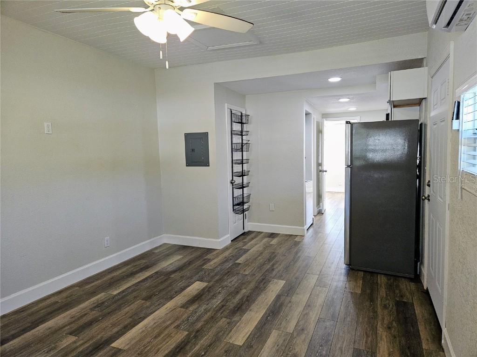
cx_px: 238
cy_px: 178
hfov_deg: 73.9
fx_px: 317
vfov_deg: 58.9
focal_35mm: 23
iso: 80
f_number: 1.8
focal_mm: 5.4
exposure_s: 1/60
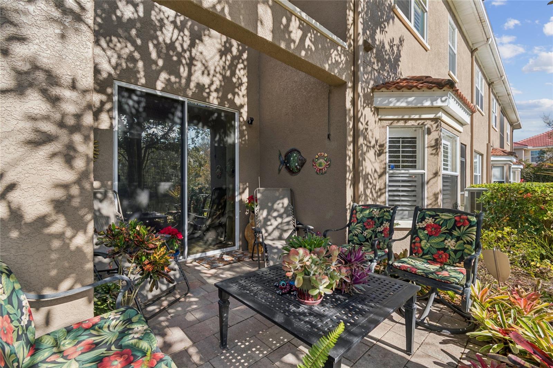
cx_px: 276
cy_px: 184
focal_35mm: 15
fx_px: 230
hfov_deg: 100.4
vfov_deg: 77.3
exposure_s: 1/50
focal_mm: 10
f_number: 7.1
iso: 100
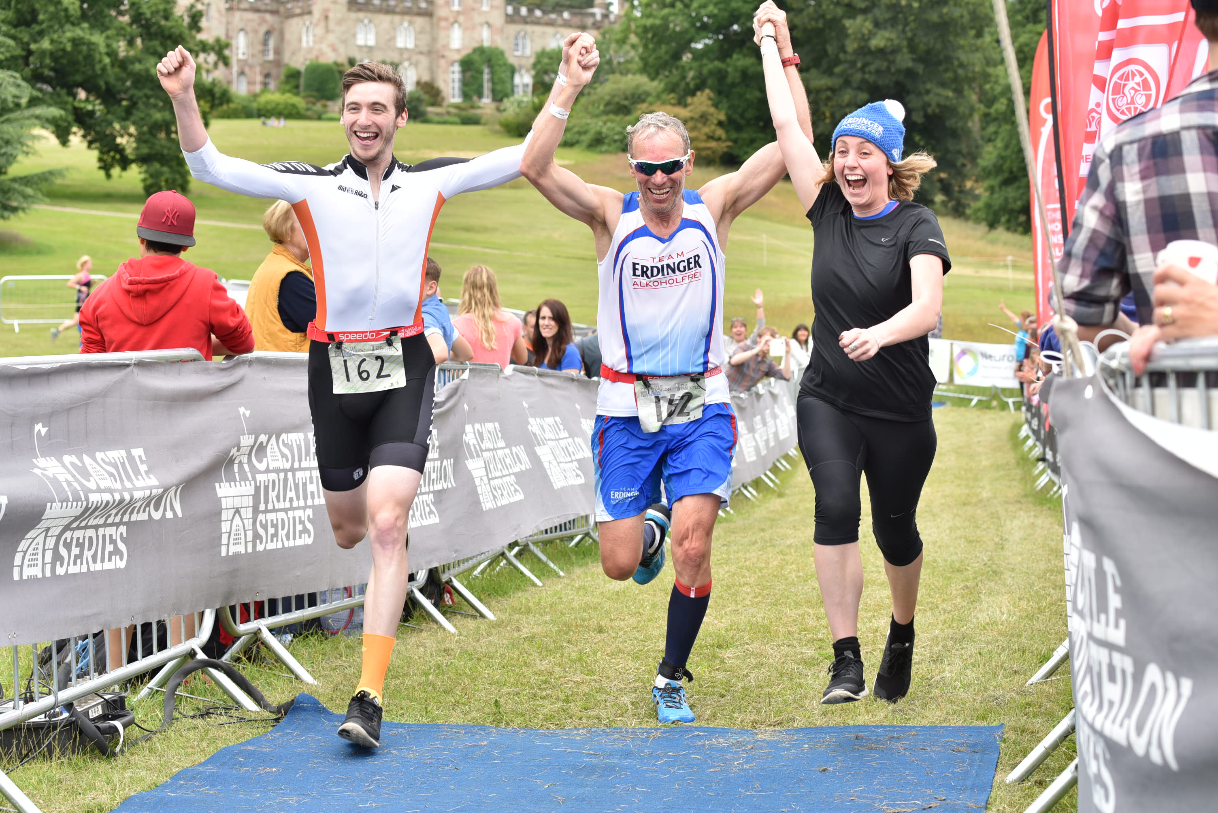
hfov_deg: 28.8
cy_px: 406
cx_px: 609
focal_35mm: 70
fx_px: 2369
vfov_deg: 19.5
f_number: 5.6
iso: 360
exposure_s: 1/640
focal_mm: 70
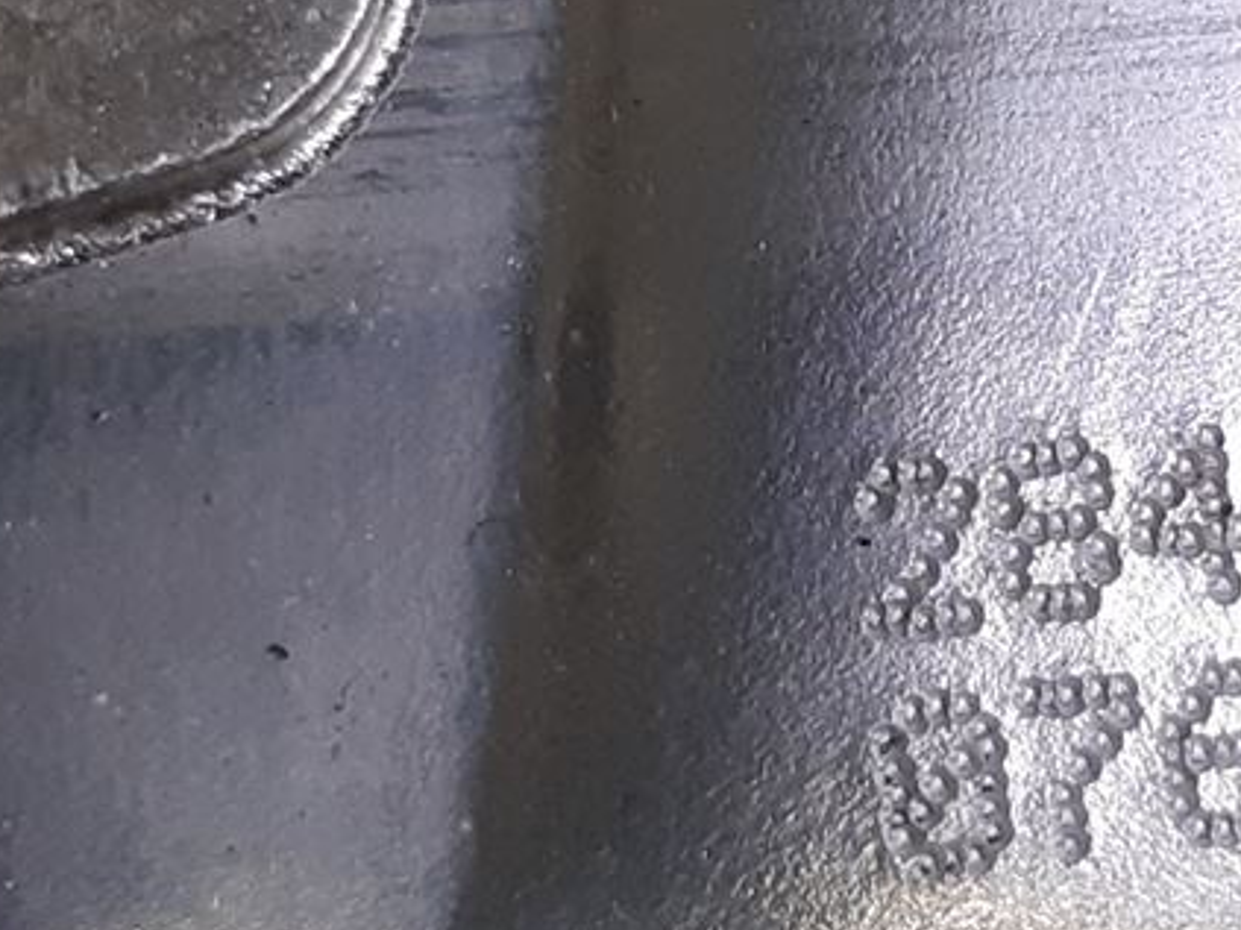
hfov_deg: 15.5
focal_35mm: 126
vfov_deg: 11.7
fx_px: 4516
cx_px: 989
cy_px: 264
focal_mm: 3.93
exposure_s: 1/50
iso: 160
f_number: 1.7
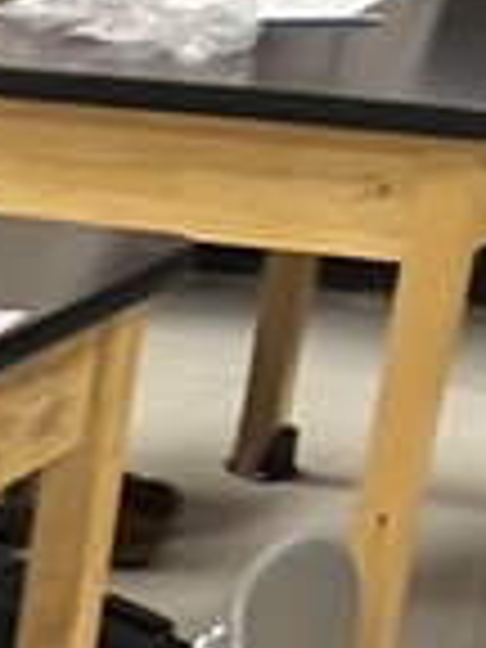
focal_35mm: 185
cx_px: -932
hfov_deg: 7.2
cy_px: 2236
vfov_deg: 8.2
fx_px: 3463
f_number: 1.5
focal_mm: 5.7
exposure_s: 1/60
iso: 80
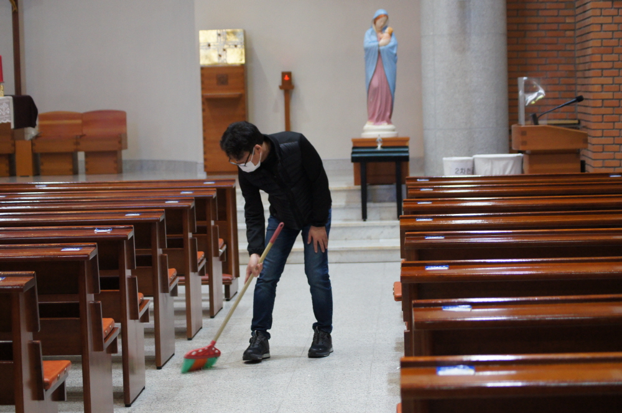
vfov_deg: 16.5
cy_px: 206
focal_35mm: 82
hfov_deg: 24.6
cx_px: 311
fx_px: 1424
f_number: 4
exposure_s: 1/100
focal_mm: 55
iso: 1600
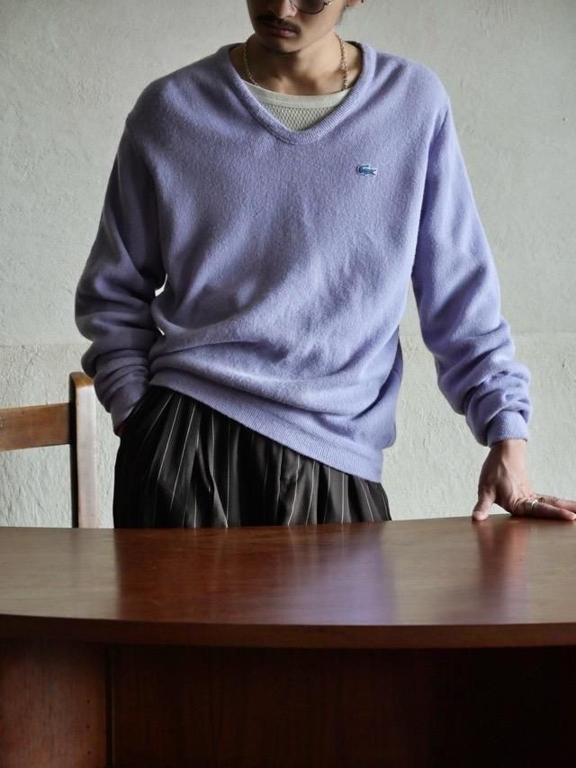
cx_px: 288
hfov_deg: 14.2
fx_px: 2307
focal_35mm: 104
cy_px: 384
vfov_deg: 18.9
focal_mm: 52
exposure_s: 1/125
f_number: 4
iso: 1600
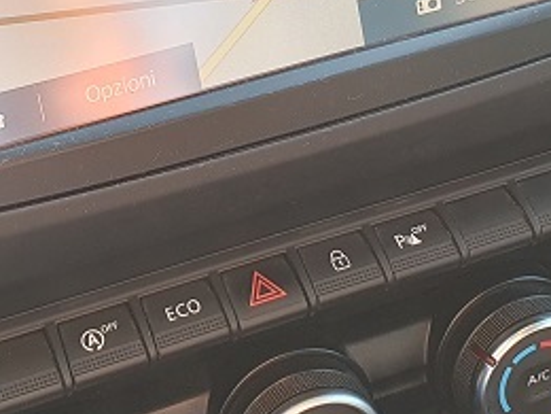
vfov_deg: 18.2
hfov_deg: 24.3
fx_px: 1273
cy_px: 68
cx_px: 201
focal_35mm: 80
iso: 125
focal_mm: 4.32
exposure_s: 1/100
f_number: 2.4
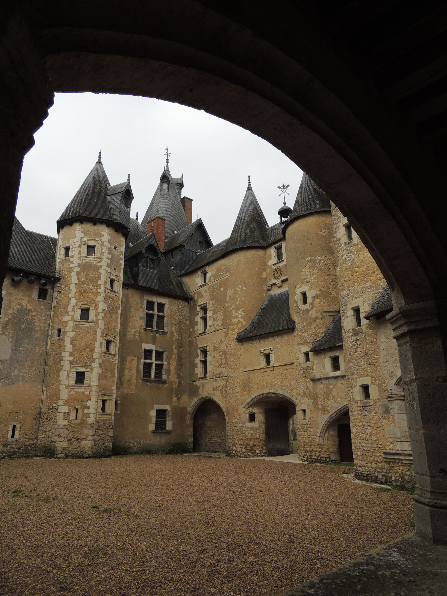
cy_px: 298
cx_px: 224
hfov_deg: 56.8
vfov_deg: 71.6
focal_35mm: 24
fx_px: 413
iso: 100
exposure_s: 1/500
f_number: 3
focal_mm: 4.3
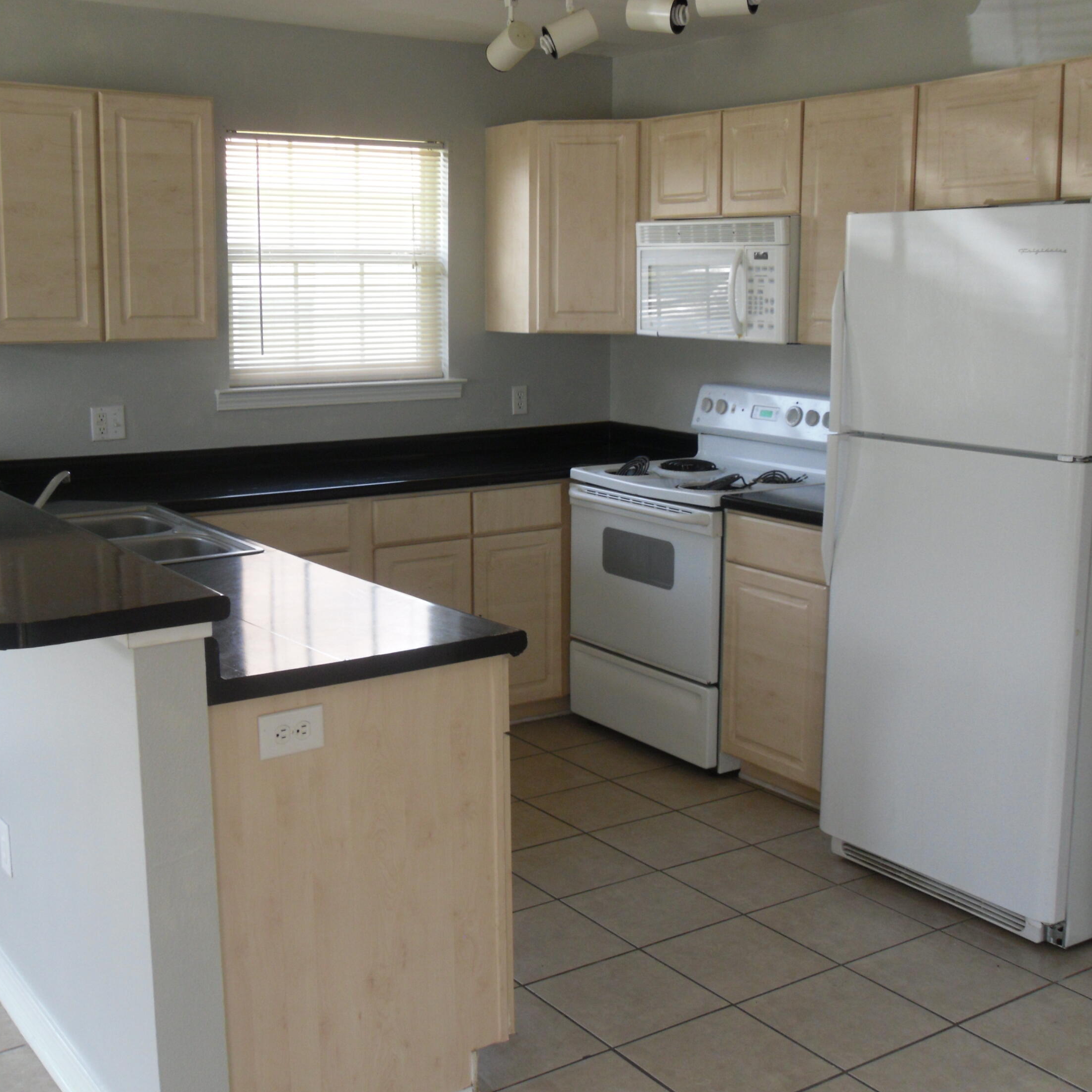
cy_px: 547
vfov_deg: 31.6
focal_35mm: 54
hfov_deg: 31.6
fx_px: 1927
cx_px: 504
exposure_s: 1/45
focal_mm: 6.3
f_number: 3.5
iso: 200
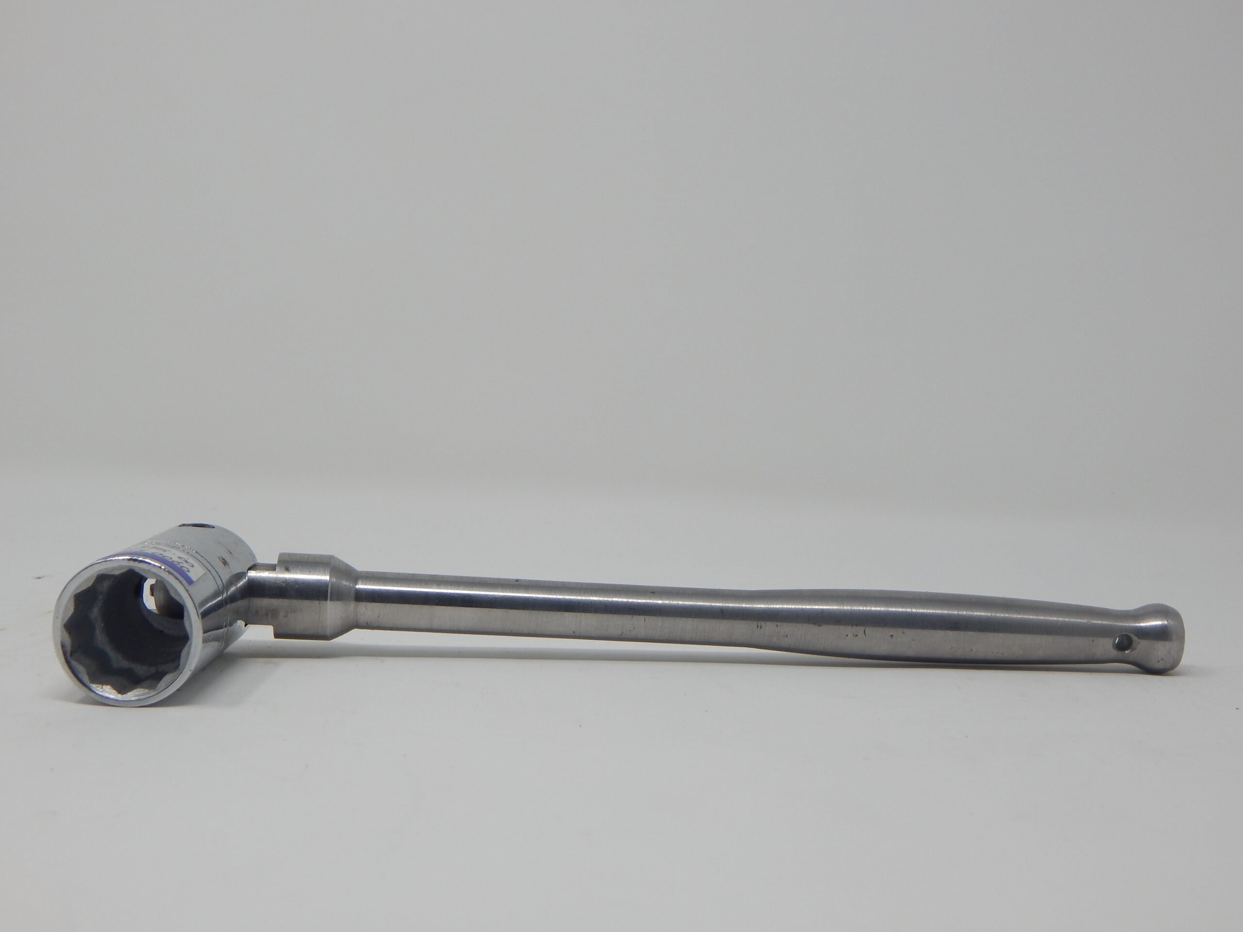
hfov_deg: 35.5
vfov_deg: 27.0
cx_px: 622
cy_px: 466
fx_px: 1939
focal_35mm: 54
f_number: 3.8
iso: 125
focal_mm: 9.7
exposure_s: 1/100
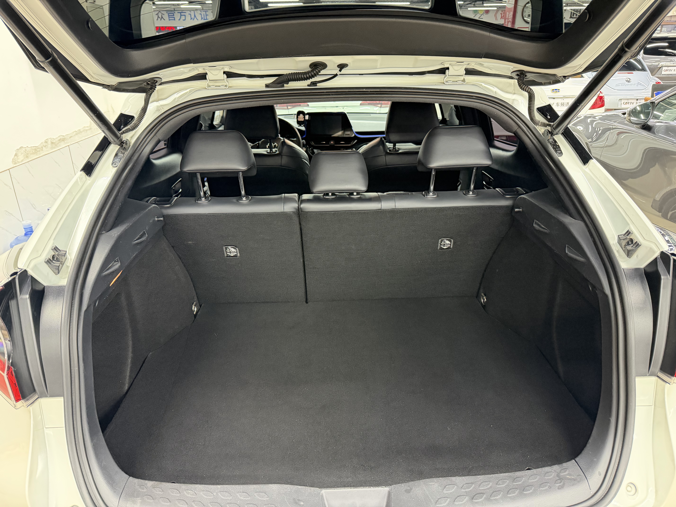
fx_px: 469
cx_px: 338
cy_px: 254
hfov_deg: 71.6
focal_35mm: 24
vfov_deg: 56.8
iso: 640
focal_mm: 6.76
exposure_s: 1/50
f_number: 1.78
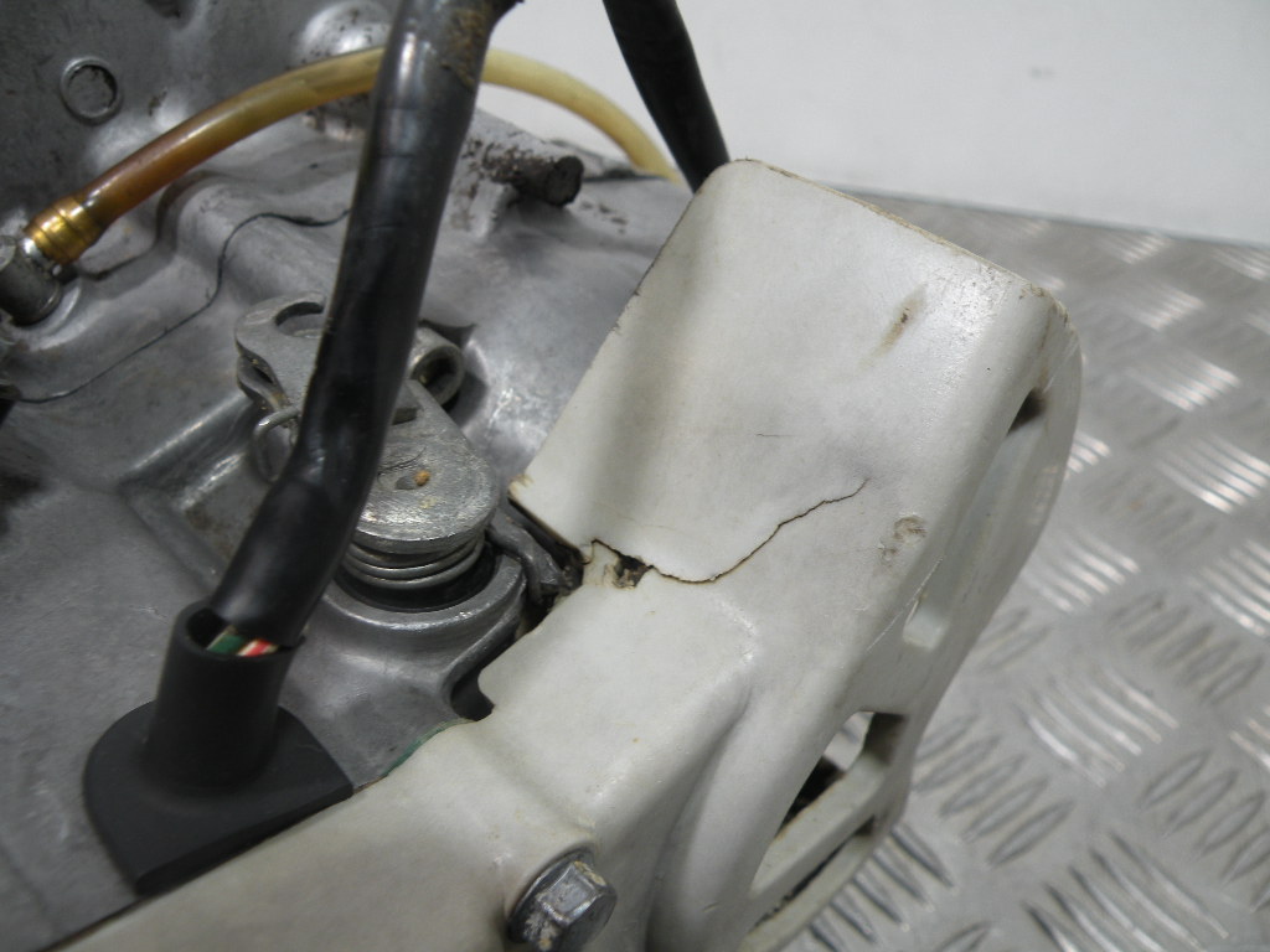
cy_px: 476
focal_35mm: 27
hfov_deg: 65.3
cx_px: 635
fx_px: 991
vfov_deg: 51.4
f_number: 3.2
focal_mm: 4.7
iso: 64
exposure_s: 1/70.8
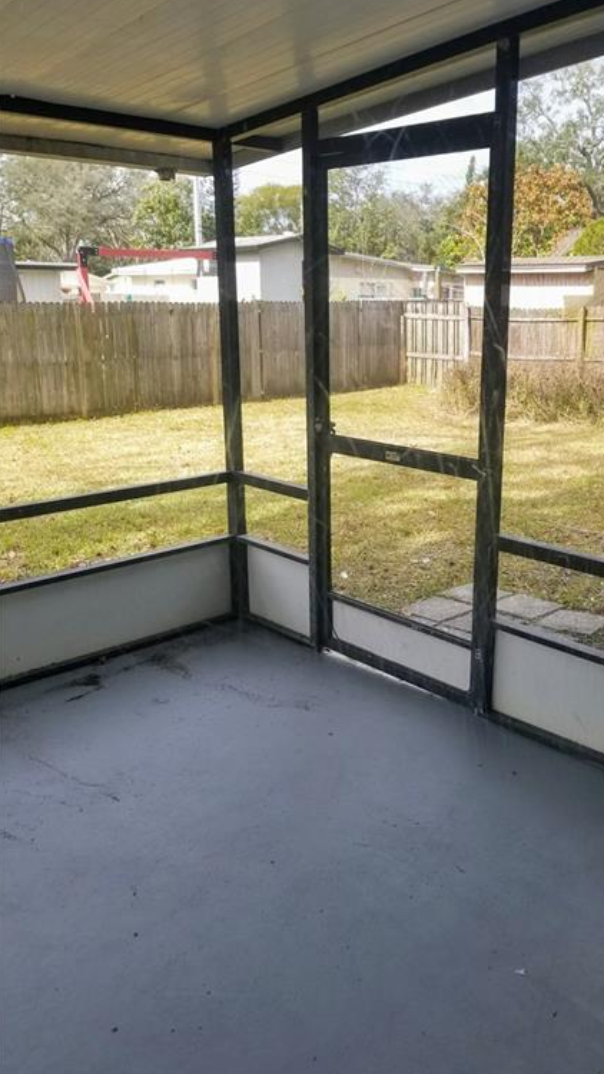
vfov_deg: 66.1
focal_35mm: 29
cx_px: 408
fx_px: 826
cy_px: 530
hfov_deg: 39.7
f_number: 1.7
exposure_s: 1/439
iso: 50
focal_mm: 4.25
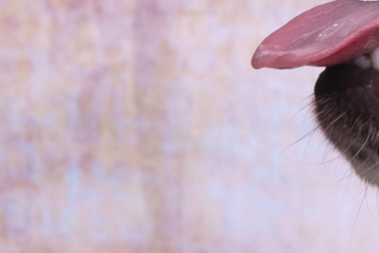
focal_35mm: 314
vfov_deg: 4.4
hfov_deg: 6.4
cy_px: 68
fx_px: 3307
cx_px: 766
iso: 250
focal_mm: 60
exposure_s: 1/125
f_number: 11
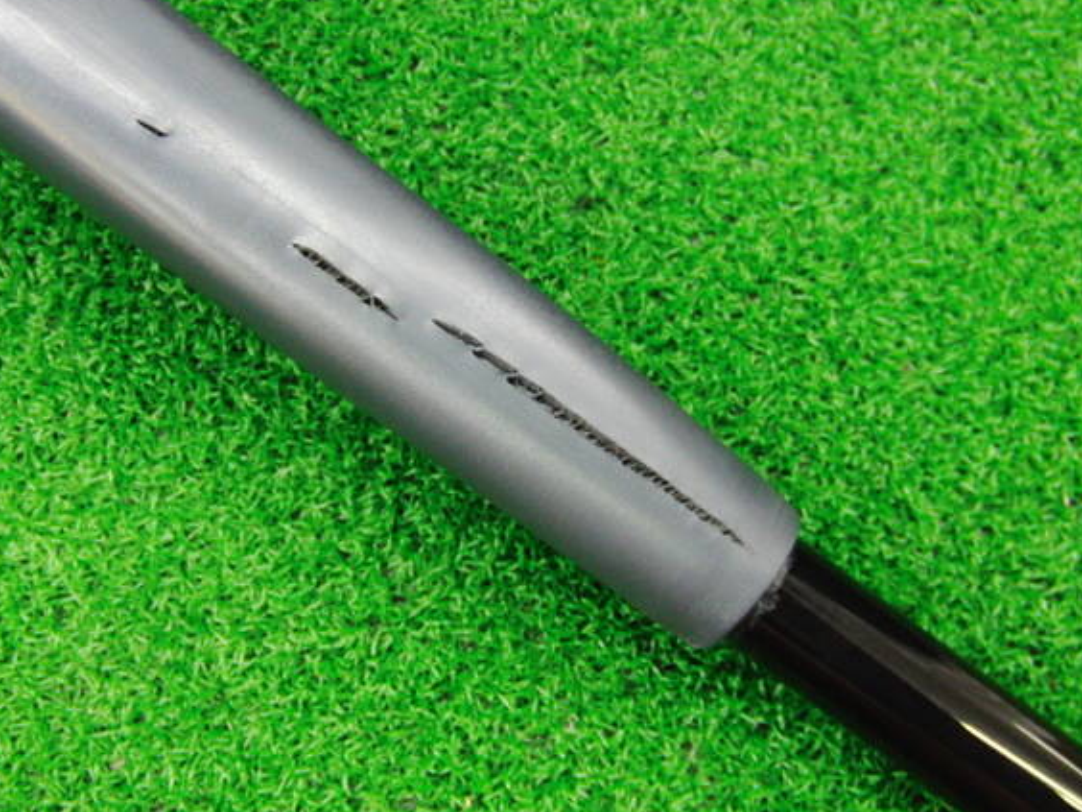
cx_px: 478
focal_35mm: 42
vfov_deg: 34.3
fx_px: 1313
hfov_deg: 44.7
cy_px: 386
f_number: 3.6
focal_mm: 6.42
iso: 400
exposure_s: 1/20
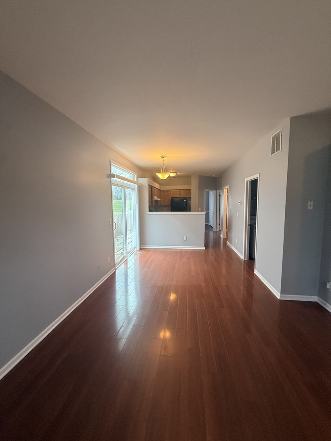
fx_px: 178
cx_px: 166
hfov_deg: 85.7
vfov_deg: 102.1
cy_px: 220
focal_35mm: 14
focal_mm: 2.22
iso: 250
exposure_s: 1/120
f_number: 2.2
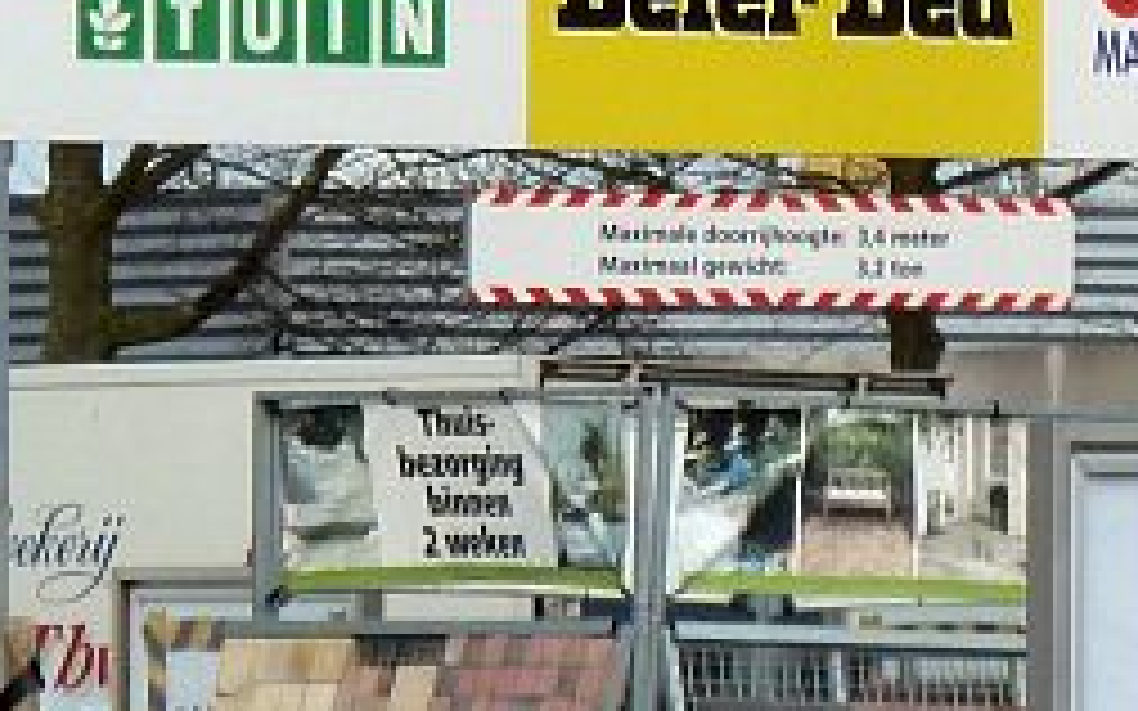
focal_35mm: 677
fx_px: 20992
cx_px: 1250
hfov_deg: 3.1
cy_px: -763
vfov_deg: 1.9
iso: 125
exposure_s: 1/320
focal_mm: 25.9
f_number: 4.5
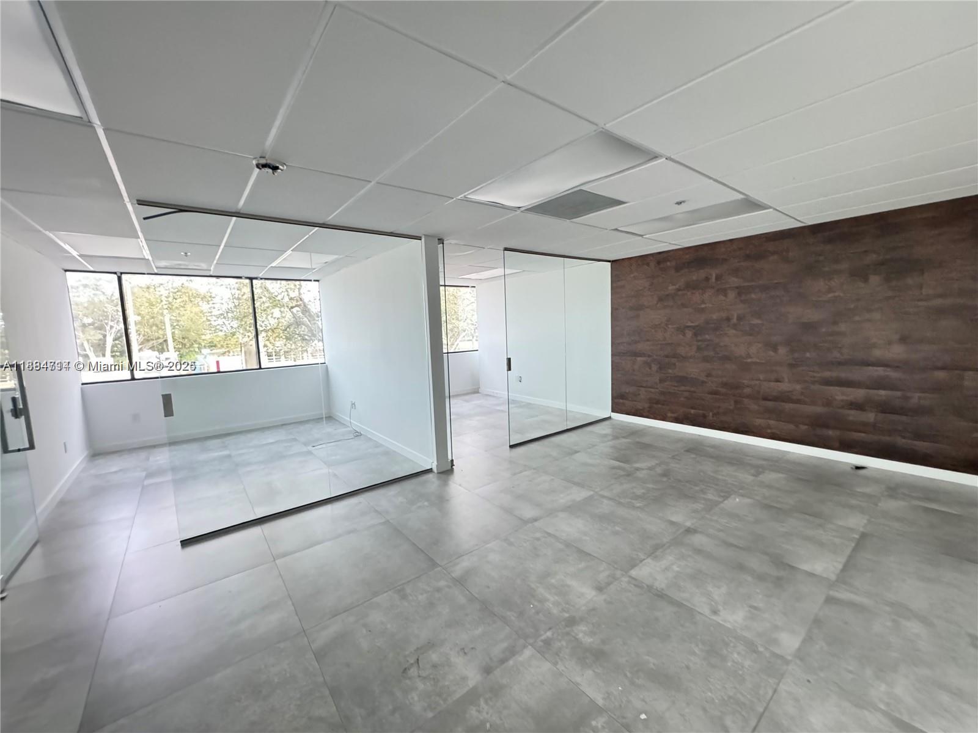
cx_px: 489
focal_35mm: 14
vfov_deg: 85.7
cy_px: 366
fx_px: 396
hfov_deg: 102.1
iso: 1250
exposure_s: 1/58
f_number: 2.2
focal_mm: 2.22
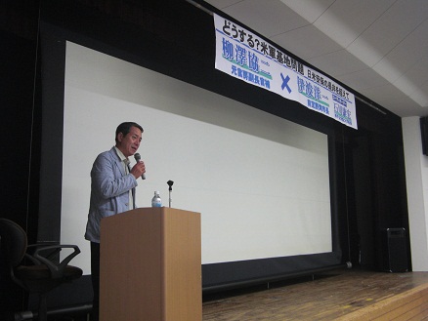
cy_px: 160
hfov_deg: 47.8
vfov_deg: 36.9
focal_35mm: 39
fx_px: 482
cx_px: 214
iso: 200
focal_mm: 6.9
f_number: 3
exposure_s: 1/25
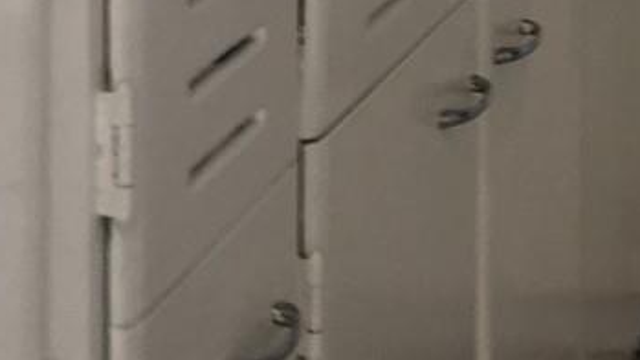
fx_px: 2460
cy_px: -417
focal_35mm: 145
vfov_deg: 7.9
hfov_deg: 14.3
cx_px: 798
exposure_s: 1/40
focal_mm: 4.15
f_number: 2.2
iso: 25
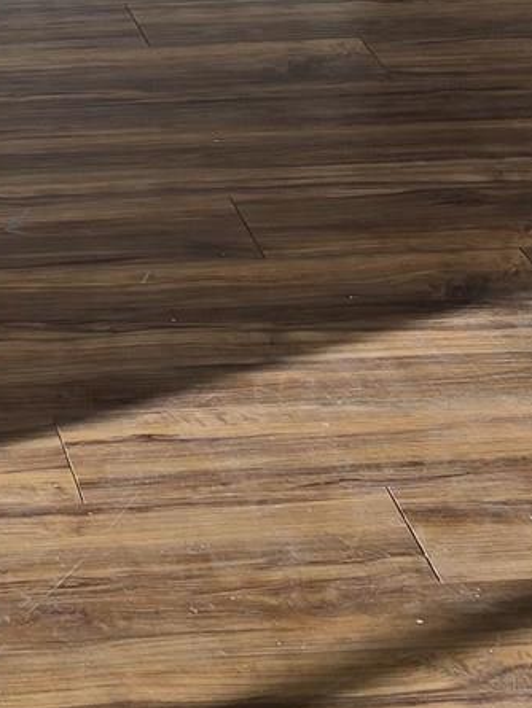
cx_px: -247
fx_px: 2437
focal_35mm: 119
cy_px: -442
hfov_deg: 11.9
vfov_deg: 15.0
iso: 20
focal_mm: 6.3
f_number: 1.7
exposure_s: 1/180
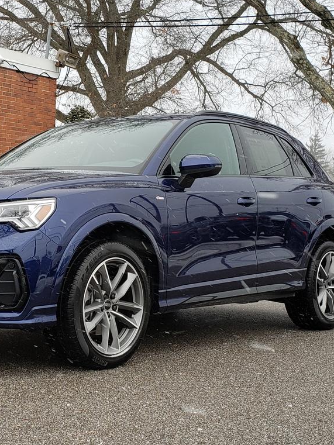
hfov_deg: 39.7
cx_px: 88
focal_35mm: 35
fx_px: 450
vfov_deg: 52.6
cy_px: 222
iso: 50
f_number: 2.4
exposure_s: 1/148
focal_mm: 4.3
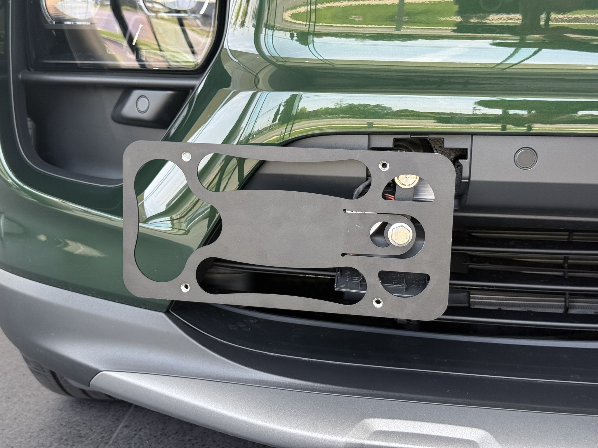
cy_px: 224
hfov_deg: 39.7
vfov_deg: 30.3
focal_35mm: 48
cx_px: 299
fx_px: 829
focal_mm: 6.76
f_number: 1.78
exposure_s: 1/193
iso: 80
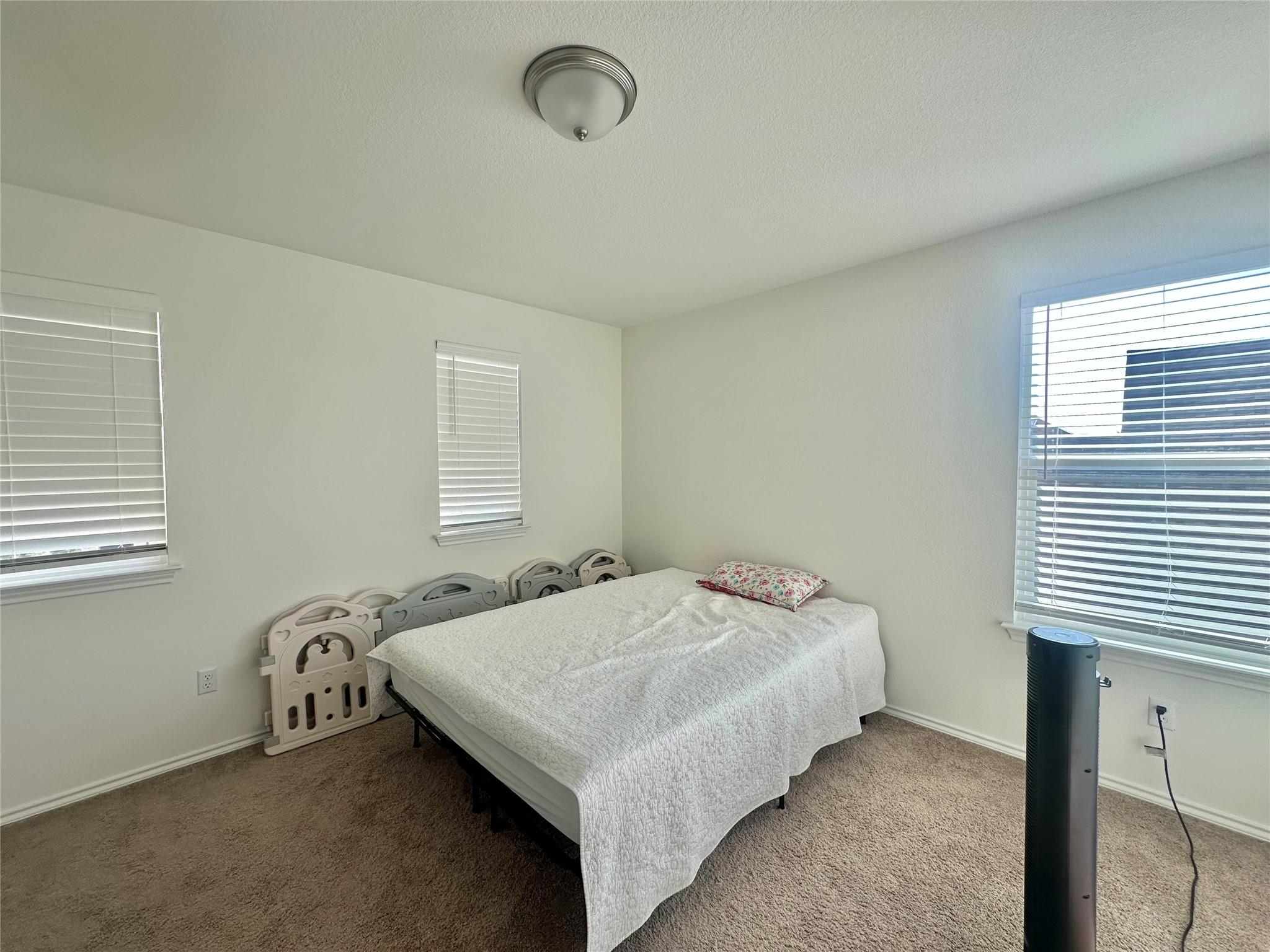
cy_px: 476
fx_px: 514
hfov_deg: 102.1
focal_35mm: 14
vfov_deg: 85.7
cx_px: 635
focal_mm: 2.22
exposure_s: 1/154
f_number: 2.2
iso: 40
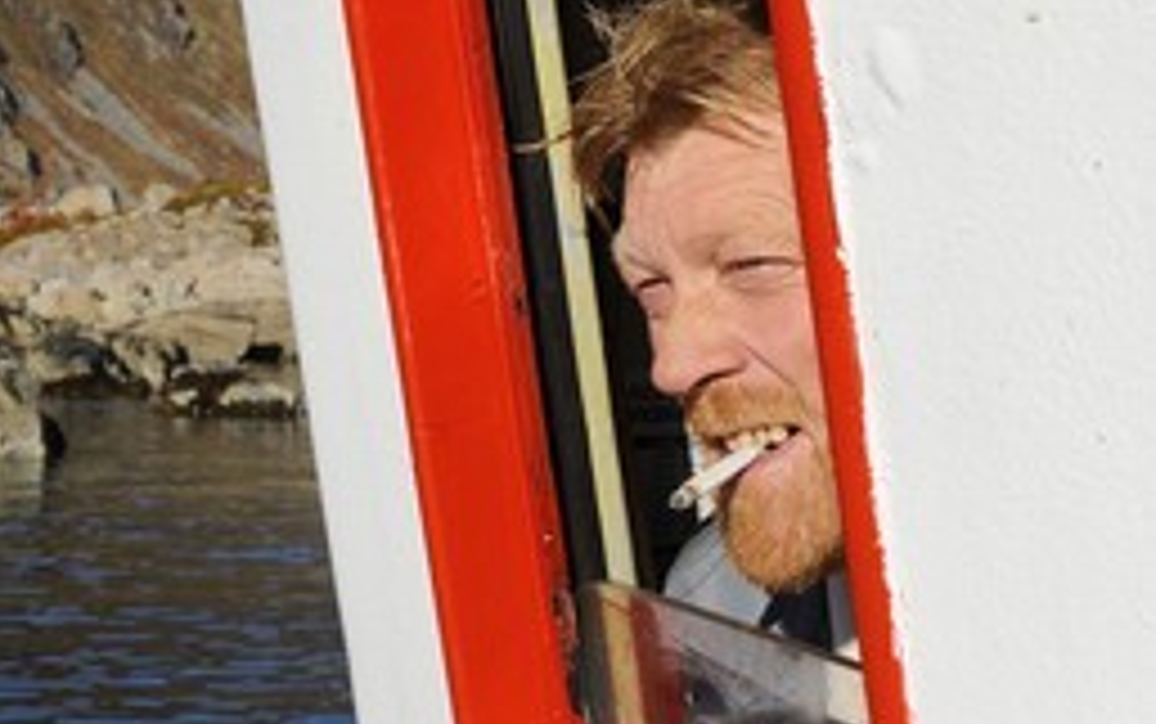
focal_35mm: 80
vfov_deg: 16.3
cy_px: 256
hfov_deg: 25.3
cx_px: 216
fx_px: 2522
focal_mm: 48
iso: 200
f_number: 16
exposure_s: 1/160
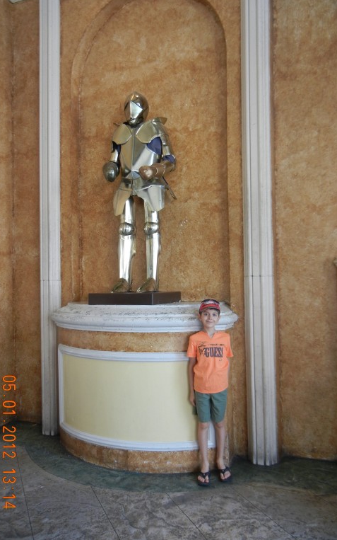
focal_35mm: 32
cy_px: 270
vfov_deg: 59.6
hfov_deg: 39.4
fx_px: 470
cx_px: 170
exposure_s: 1/60
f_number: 3.5
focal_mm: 5.4
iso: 200
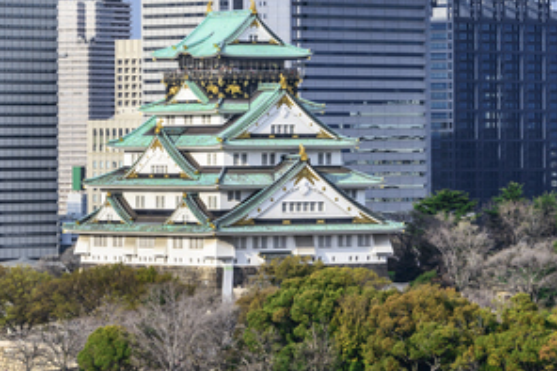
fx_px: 4160
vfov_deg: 5.1
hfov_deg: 7.7
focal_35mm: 269
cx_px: 199
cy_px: 114
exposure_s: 1/200
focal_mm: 110
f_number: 6.3
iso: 200
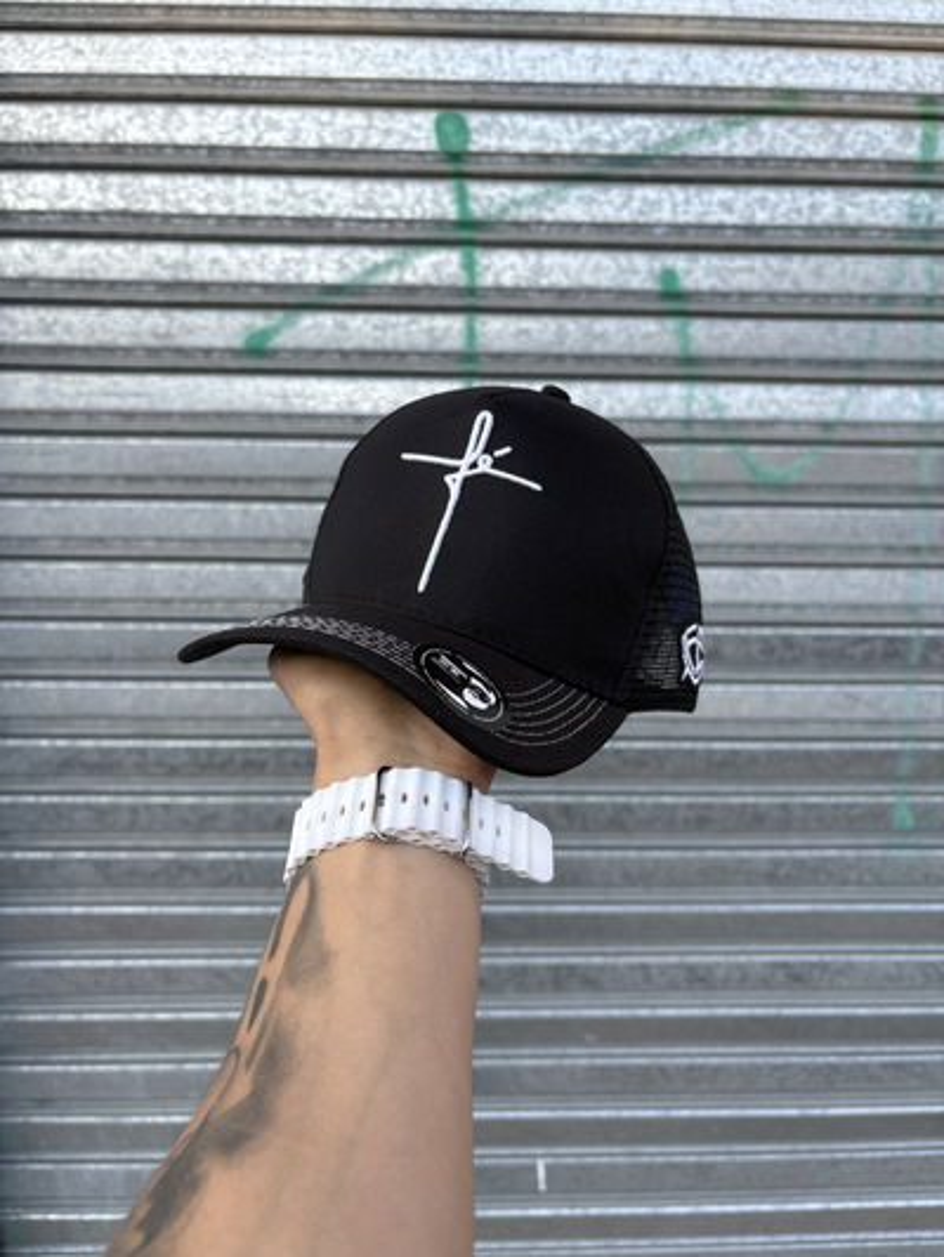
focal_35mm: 26
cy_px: 628
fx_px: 945
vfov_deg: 67.3
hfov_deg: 53.1
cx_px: 472
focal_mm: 5.96
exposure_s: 1/345
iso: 50
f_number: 1.6
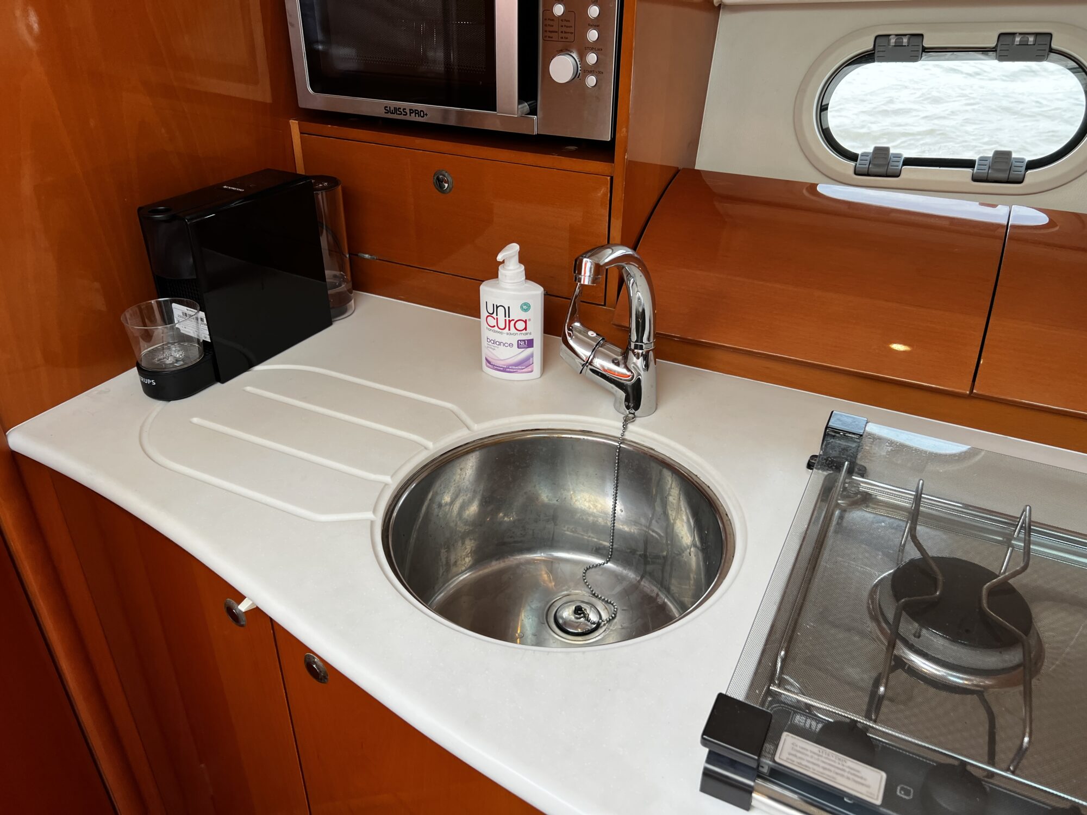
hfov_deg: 67.3
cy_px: 408
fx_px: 816
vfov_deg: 53.1
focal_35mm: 26
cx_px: 544
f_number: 1.5
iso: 50
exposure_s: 1/121
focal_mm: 5.7
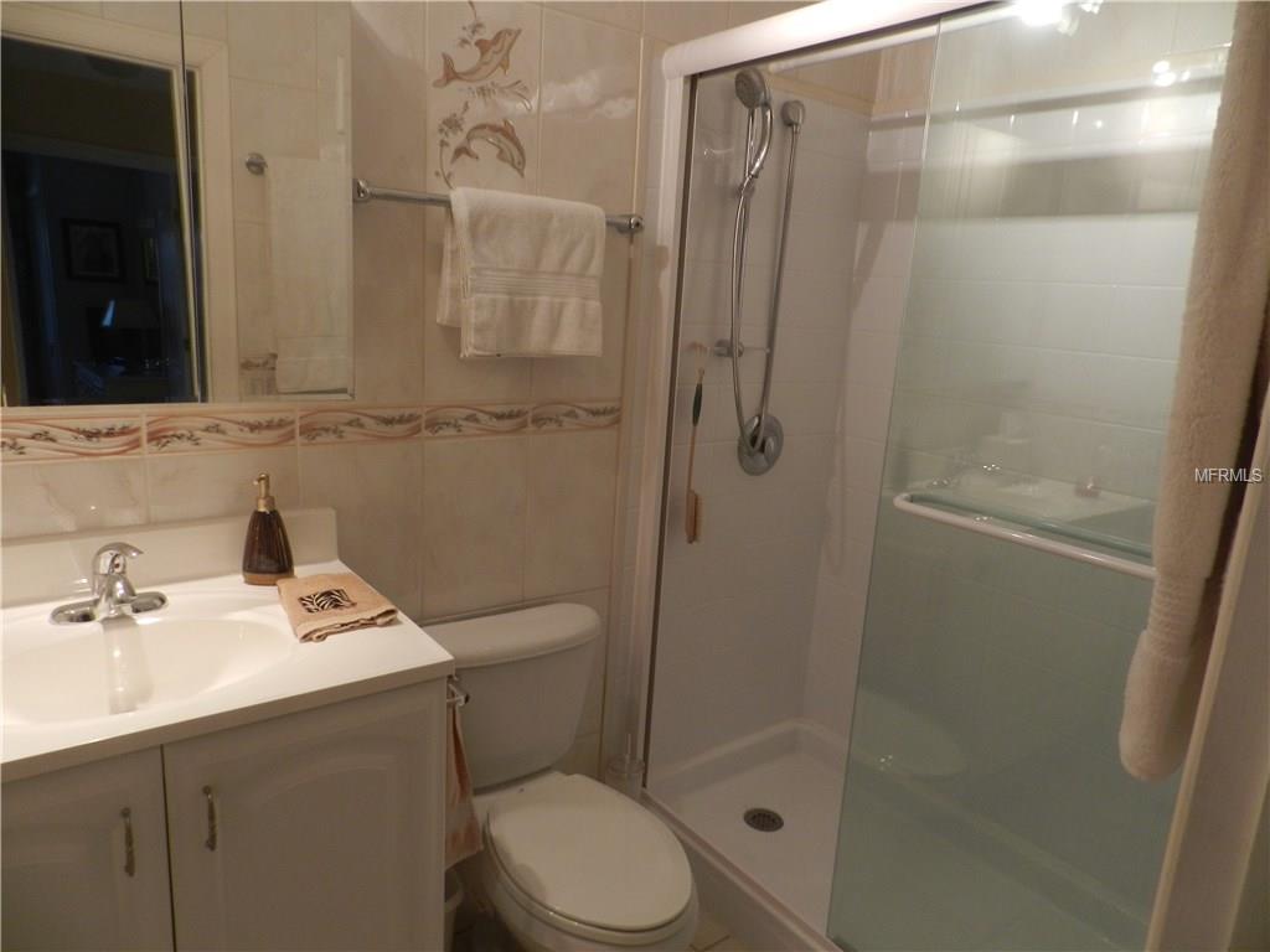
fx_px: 844
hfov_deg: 73.9
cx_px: 635
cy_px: 476
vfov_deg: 58.9
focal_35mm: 23
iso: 200
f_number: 3.4
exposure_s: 1/30
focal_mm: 4
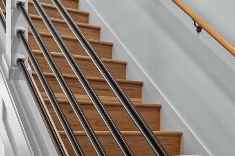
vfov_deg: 23.4
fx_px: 372
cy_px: 127
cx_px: 162
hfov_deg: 34.6
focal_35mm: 57
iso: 400
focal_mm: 16
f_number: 4
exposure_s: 1/8
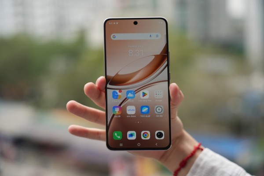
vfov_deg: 22.8
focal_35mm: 60
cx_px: 132
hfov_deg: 33.6
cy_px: 88
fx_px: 437
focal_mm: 59.6
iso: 320
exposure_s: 1/200
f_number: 2.8
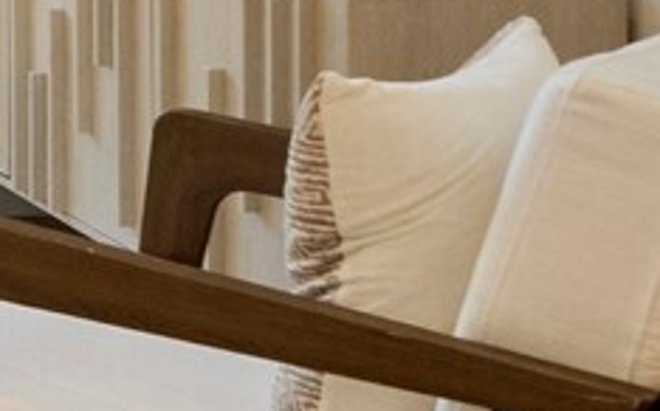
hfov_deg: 13.3
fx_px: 1996
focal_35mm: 111
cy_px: -387
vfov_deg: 10.8
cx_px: -977
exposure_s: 1/15
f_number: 9
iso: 250
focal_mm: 10
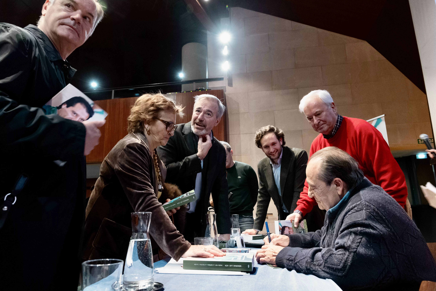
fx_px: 291
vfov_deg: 53.1
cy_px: 146
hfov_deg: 73.7
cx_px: 218
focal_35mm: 24
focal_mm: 24
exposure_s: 1/50
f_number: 6.3
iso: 10000
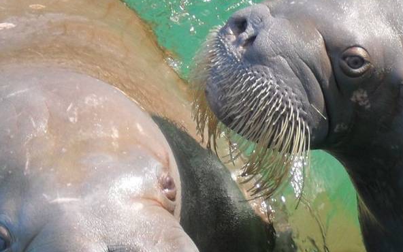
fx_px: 2801
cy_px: 259
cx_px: 413
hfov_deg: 8.2
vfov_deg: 5.1
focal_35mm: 255
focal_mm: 15.7
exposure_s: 1/250
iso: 100
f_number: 5.5
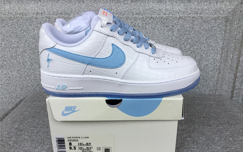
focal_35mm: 33
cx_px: 122
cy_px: 86
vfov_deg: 38.3
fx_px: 219
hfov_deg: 58.1
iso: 25
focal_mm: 3.3
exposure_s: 1/307
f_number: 2.4
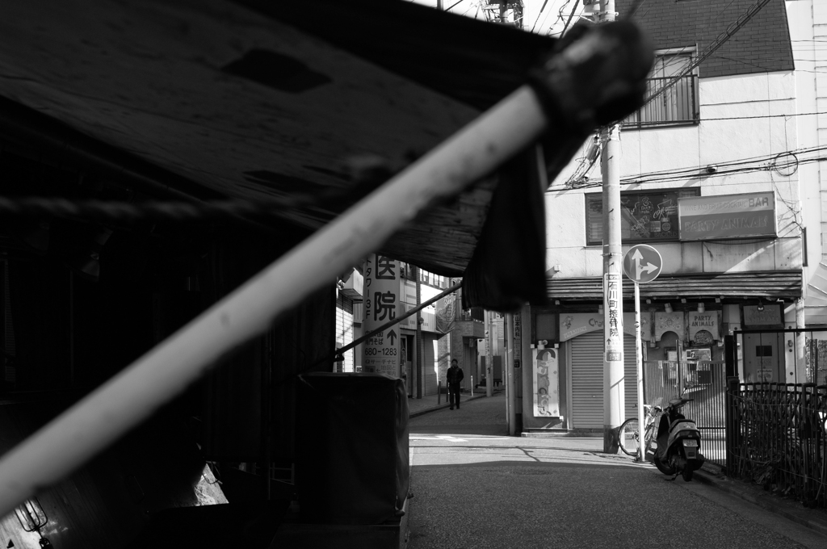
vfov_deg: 25.9
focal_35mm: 52
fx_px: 1193
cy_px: 274
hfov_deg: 38.2
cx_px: 414
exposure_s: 1/320
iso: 200
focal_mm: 35
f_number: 5.6
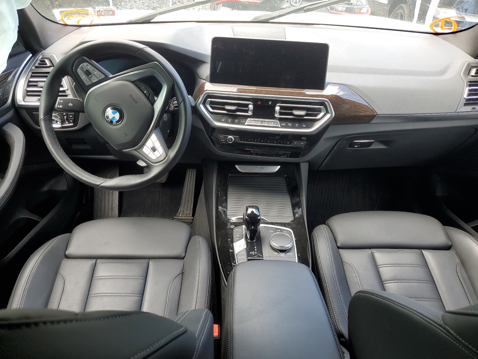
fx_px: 359
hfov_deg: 67.3
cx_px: 239
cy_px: 180
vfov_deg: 53.1
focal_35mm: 26
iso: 54
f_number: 1.5
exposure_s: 1/120
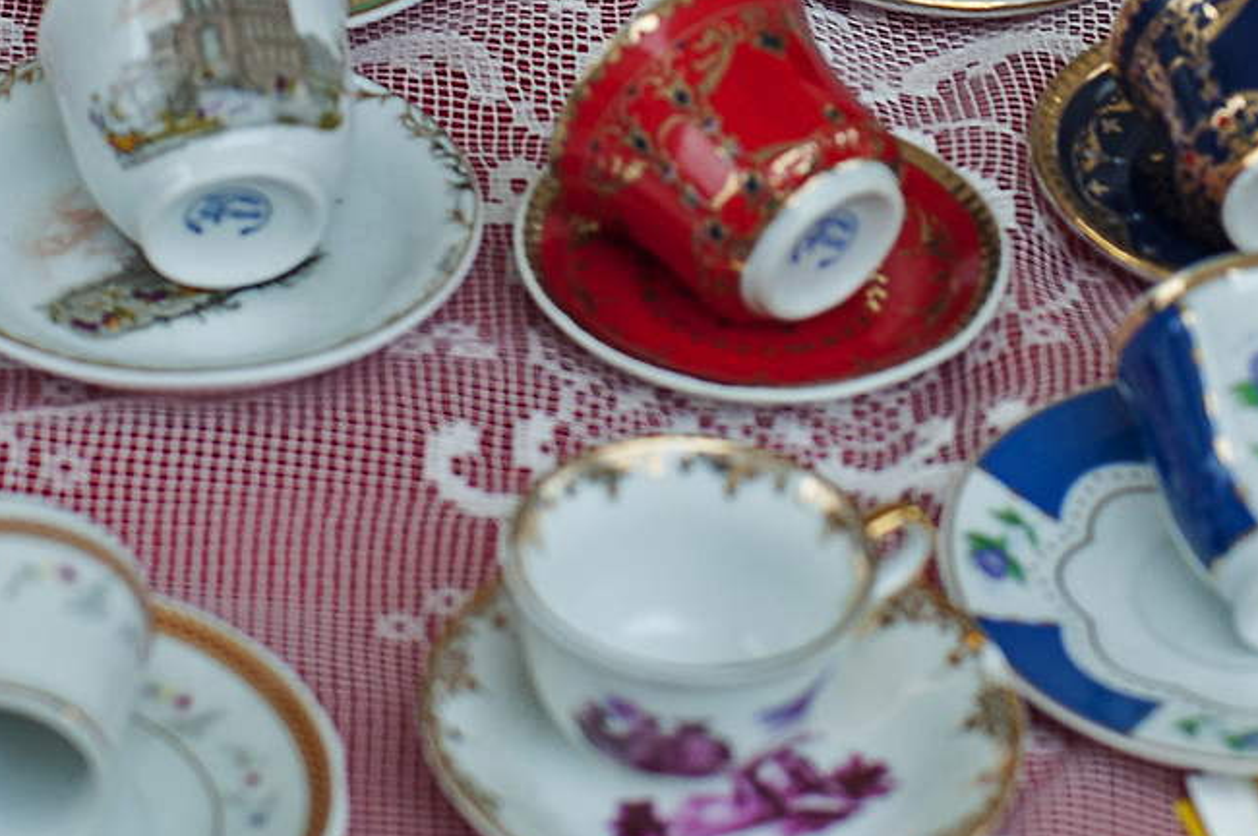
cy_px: -197
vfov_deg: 6.7
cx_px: 753
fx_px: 7086
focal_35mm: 203
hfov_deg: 10.1
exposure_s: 1/80
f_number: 4
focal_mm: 55
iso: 500
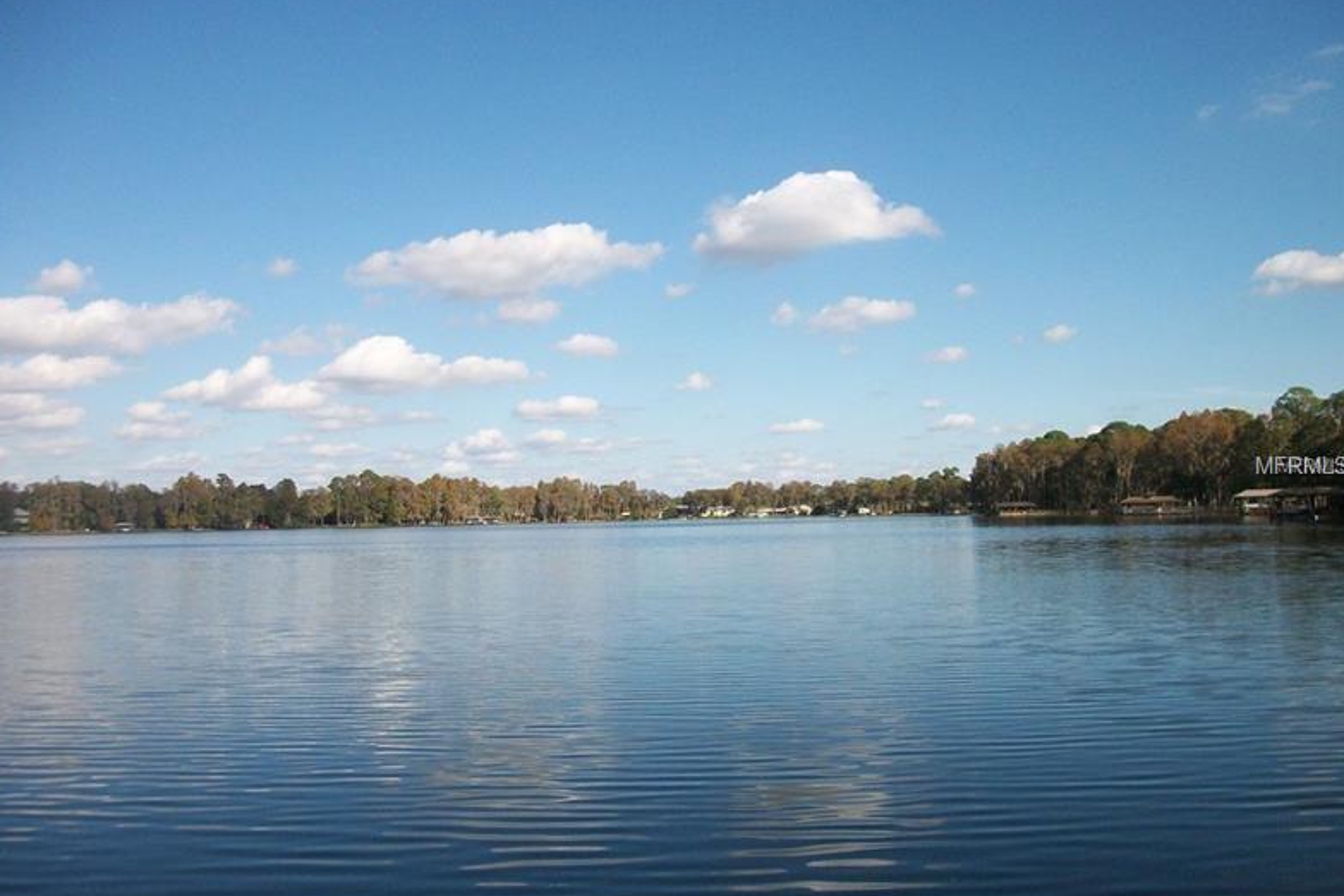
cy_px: 467
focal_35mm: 34
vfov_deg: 38.9
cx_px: 673
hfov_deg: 55.8
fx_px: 1269
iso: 200
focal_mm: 5.7
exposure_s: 1/500
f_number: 8.8
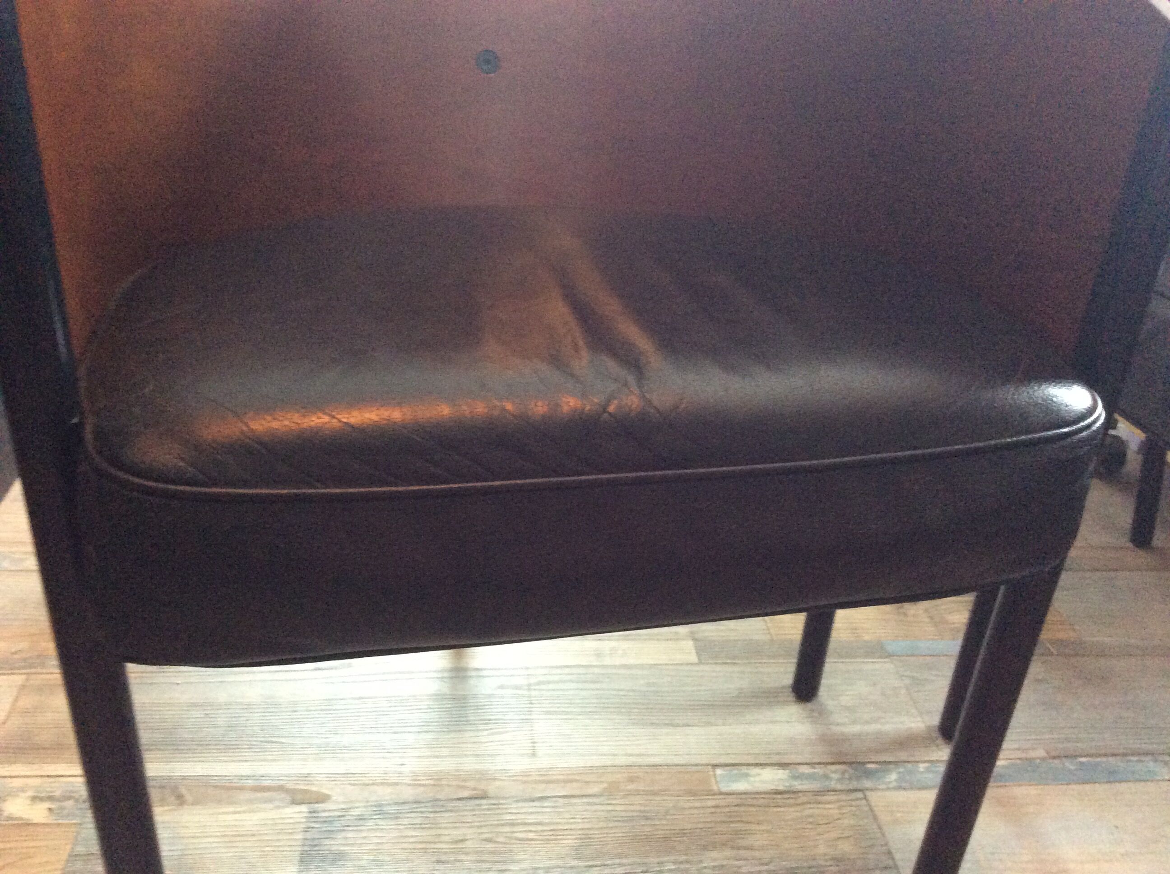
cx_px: 585
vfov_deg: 44.1
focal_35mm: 32
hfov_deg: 56.9
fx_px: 1080
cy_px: 437
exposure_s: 1/17
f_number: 2.4
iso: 320
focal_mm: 3.3
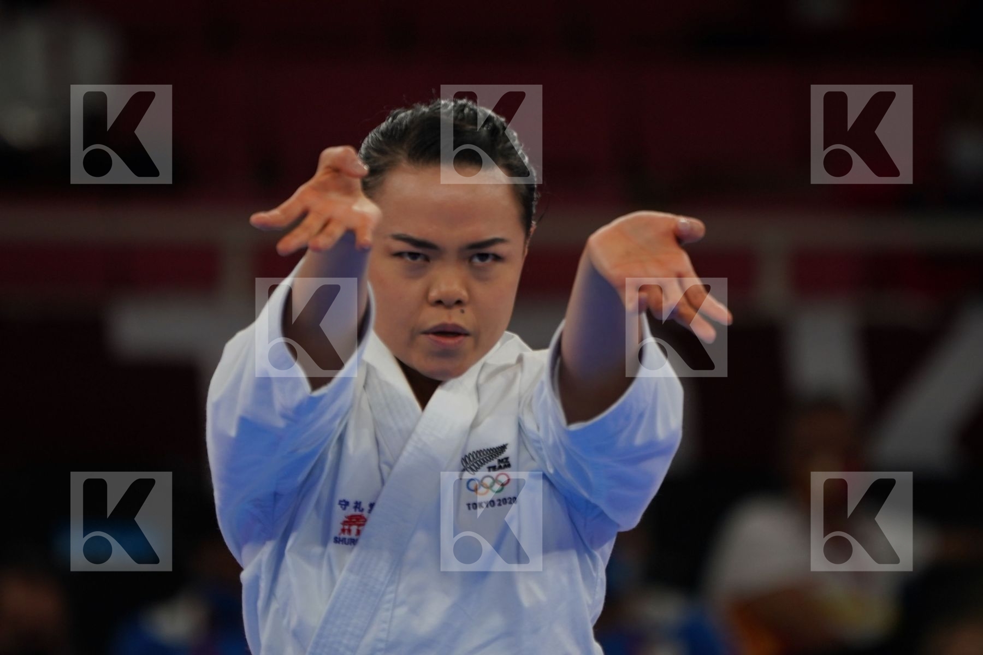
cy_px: 328
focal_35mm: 600
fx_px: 16382
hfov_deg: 3.4
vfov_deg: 2.3
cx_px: 492
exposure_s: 1/500
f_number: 5.6
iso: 640
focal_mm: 400
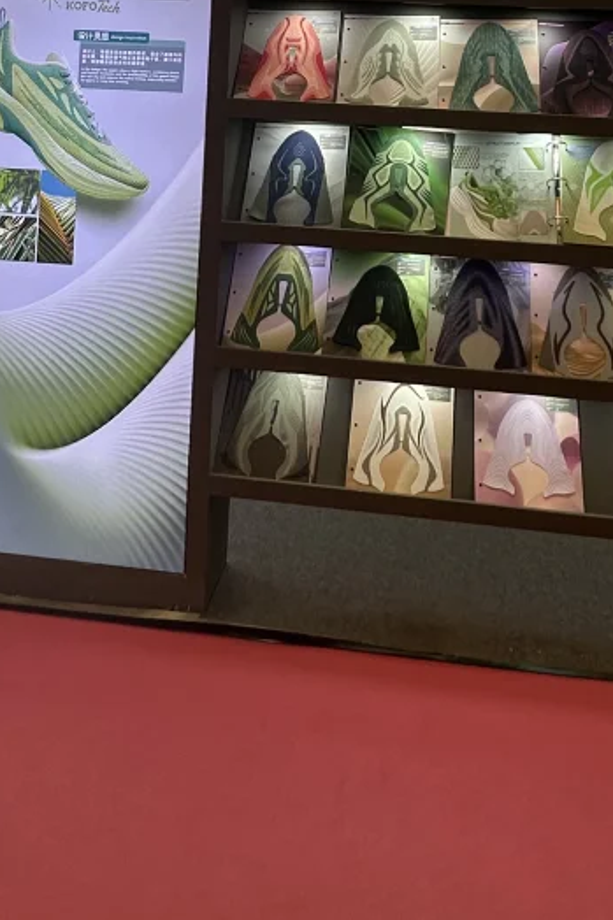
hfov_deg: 33.3
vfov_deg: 39.4
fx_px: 1022
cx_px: 348
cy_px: -98
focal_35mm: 40
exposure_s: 1/235
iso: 40
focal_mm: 2.22
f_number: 2.2
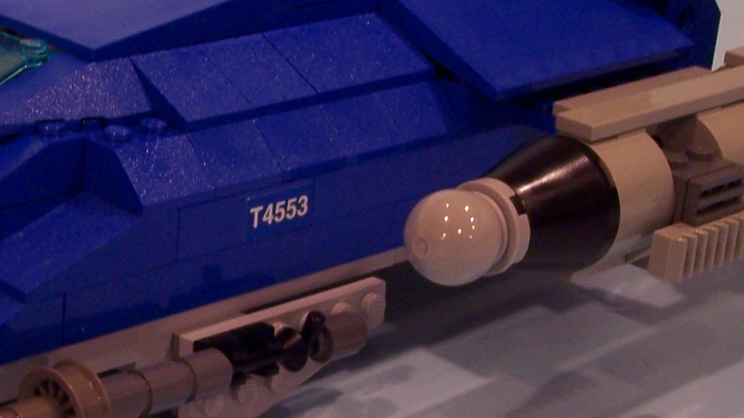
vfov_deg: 12.5
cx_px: 120
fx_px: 1914
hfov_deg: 21.6
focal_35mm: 97
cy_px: 283
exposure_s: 1.5
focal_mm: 8
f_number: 8
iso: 100
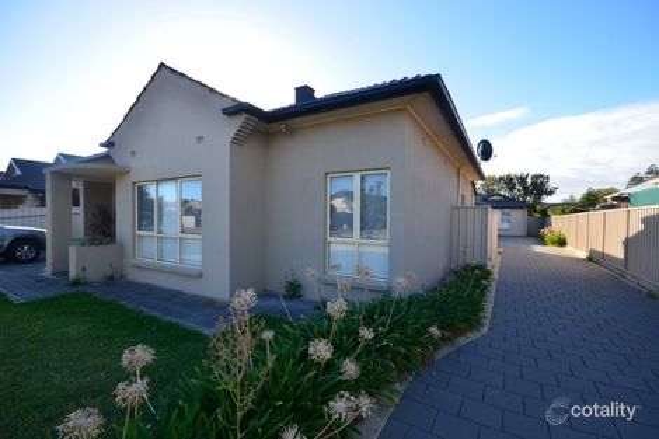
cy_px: 220
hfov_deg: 100.4
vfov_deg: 77.3
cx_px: 330
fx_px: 274
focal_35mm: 15
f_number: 10
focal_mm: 10
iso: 400
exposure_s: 1/250
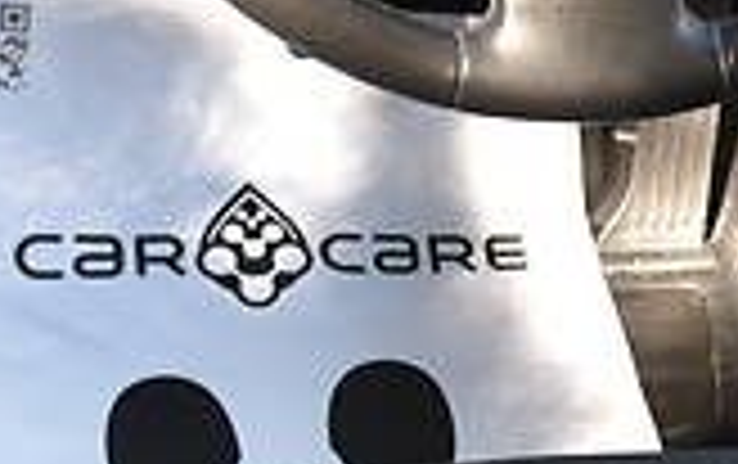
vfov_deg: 11.0
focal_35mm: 119
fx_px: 2397
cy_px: 182
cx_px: 1174
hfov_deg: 15.8
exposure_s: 1/80
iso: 400
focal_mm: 24
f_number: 4.5
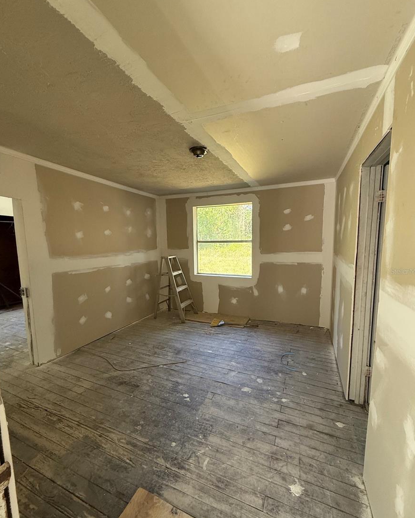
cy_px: 271
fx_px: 230
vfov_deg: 96.7
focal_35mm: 15
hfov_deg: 84.1
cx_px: 211
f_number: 2.2
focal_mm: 2.22
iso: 200
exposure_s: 1/99
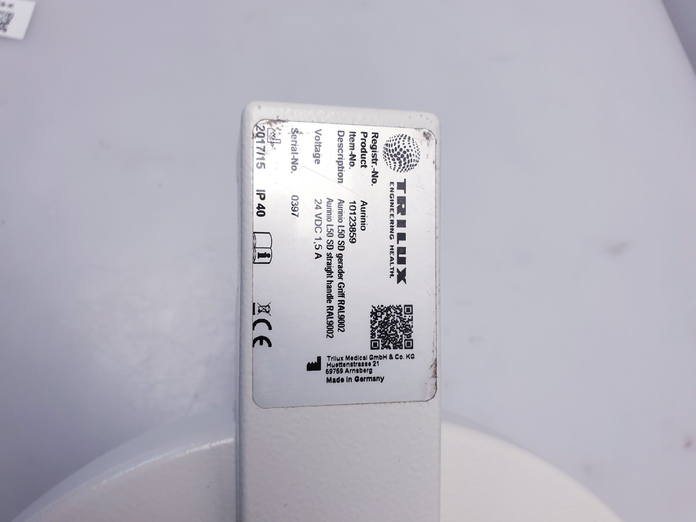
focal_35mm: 26
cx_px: 348
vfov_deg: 53.1
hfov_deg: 67.3
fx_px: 523
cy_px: 261
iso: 64
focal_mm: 4.3
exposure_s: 1/100
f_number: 2.4
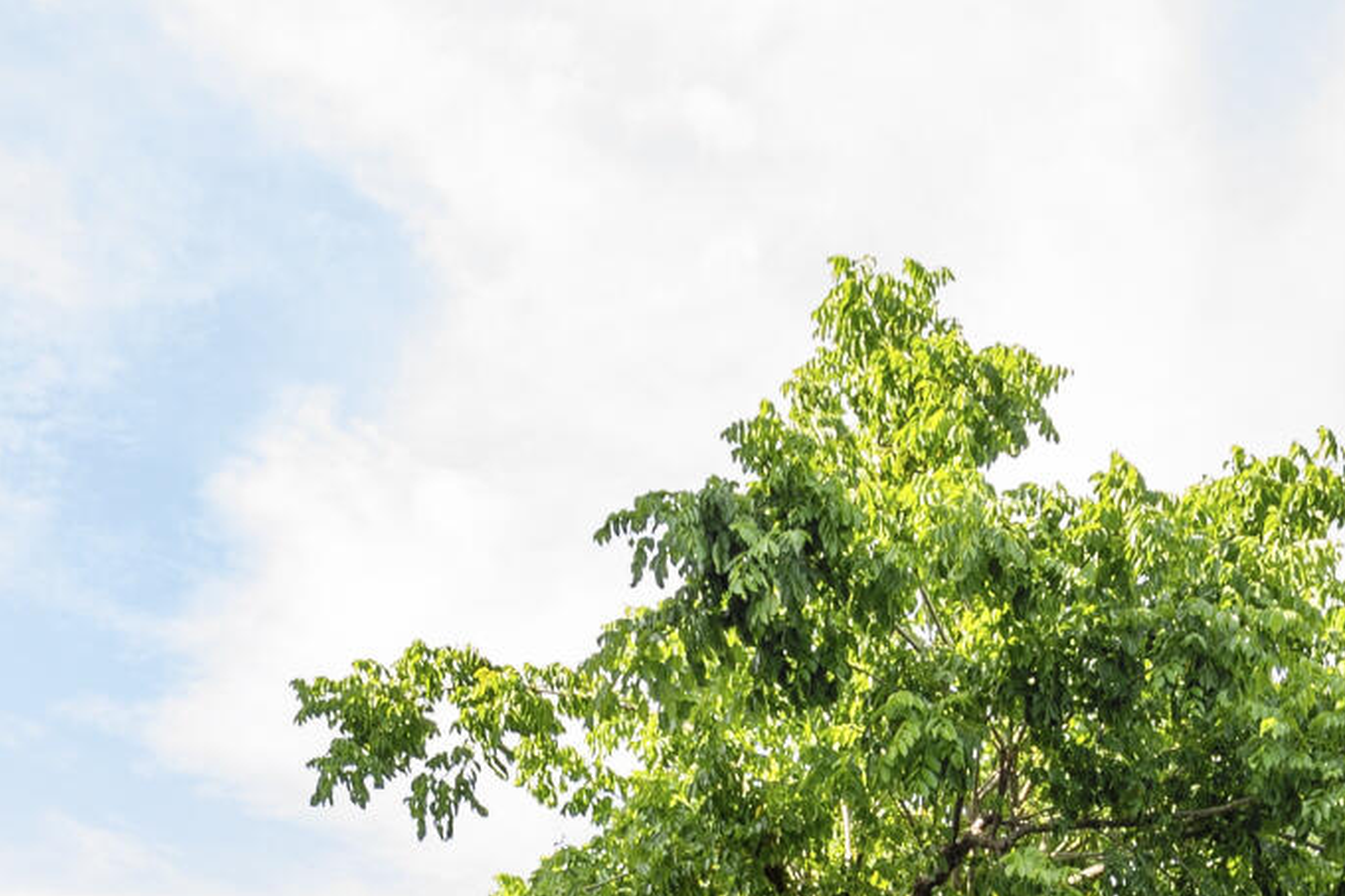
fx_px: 2801
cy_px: 1137
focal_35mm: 75
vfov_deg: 17.2
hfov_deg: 26.5
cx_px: 1066
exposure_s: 1/250
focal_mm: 17
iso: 80
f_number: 8
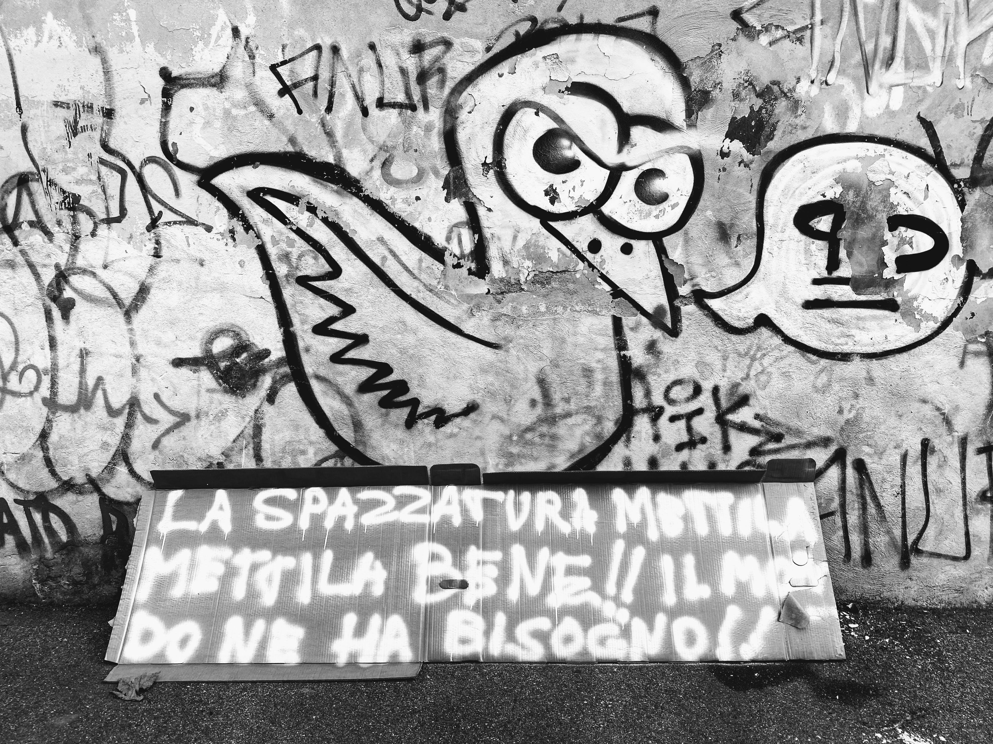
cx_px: 496
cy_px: 372
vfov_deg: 53.1
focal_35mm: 26
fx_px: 746
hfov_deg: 67.3
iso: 32
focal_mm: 4.25
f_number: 1.8
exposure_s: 1/458
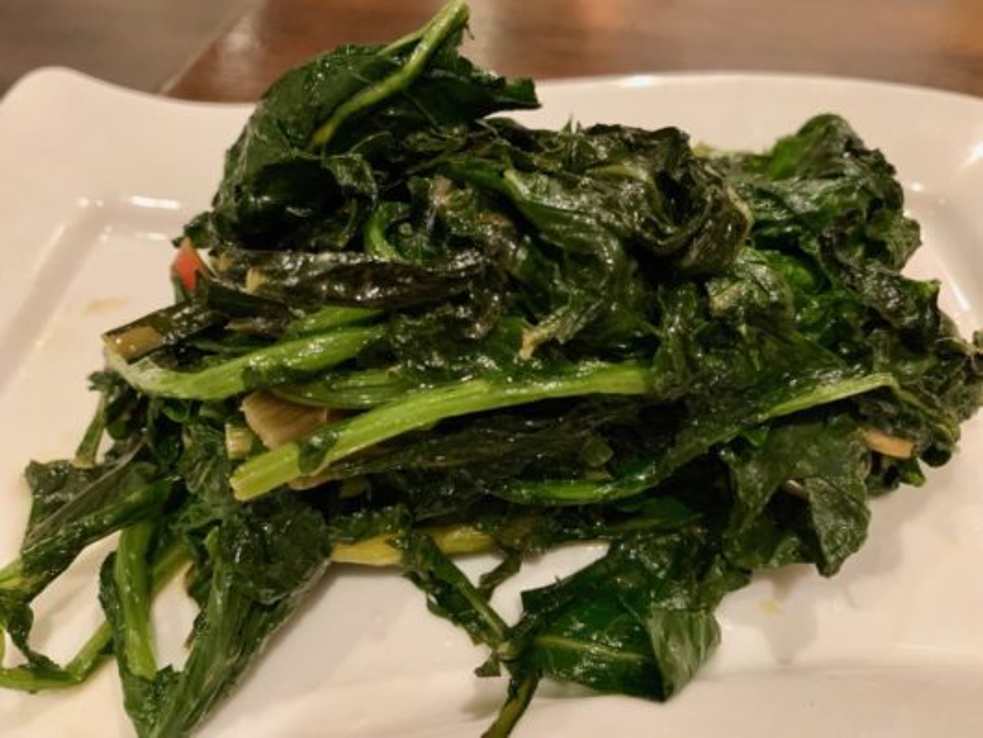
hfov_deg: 67.3
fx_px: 739
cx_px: 492
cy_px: 369
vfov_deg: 53.1
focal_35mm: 26
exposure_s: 1/17
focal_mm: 4.25
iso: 640
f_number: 1.8
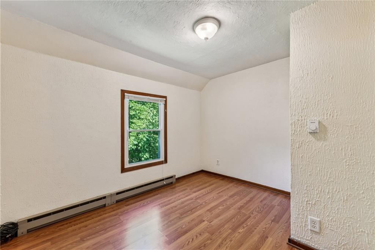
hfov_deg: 104.2
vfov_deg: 81.2
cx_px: 188
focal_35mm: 14
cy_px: 125
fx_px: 146
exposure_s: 1/2.5
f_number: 11
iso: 50
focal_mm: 14
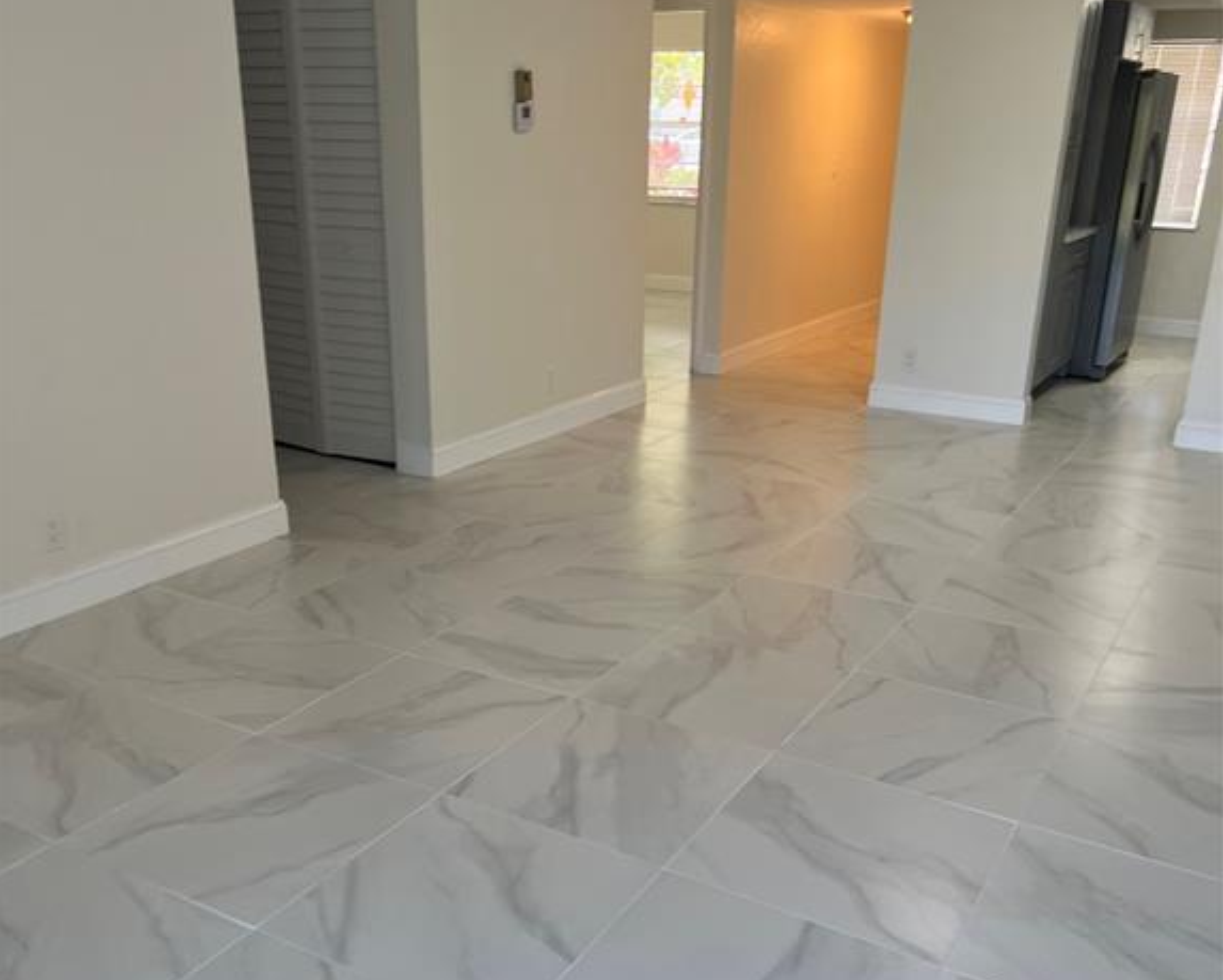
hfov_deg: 52.8
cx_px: 610
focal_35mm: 34
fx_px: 1231
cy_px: 596
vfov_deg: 43.1
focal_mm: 5.7
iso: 80
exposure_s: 1/120
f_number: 1.5
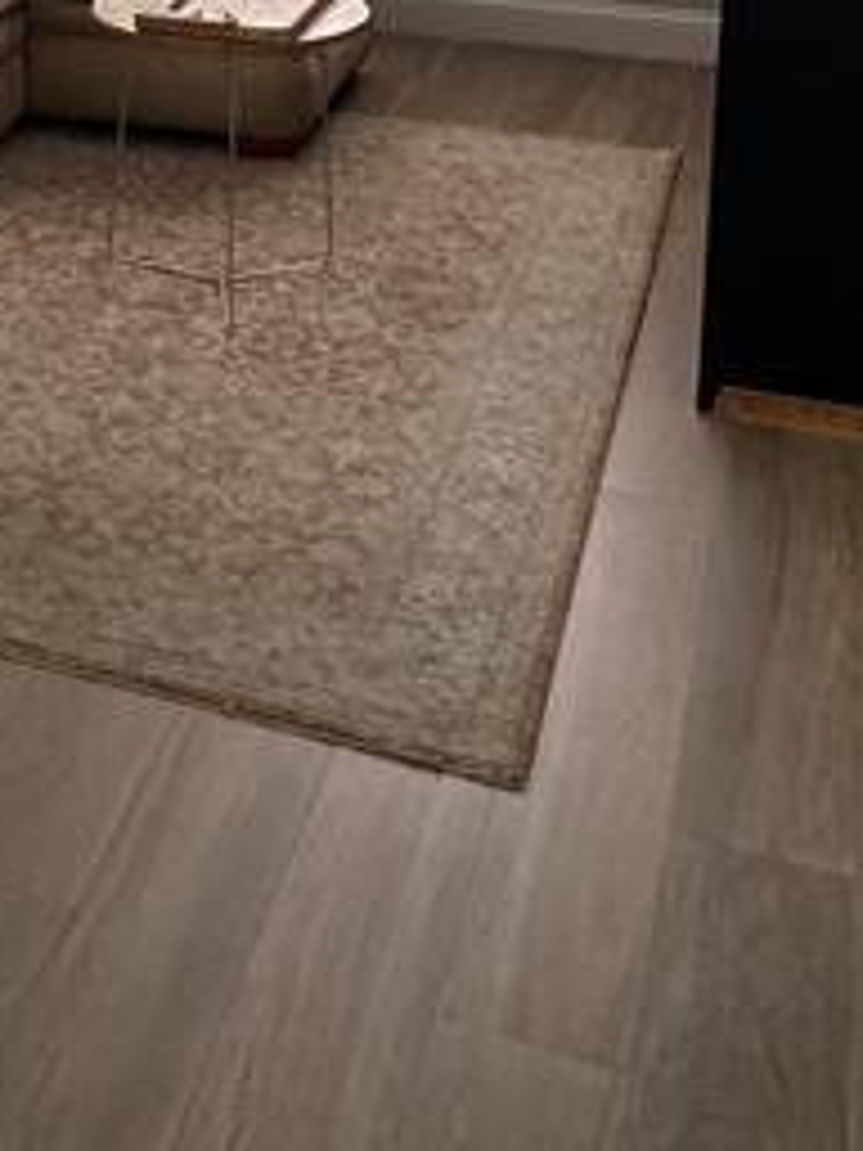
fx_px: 2028
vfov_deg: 29.2
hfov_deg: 22.6
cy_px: -54
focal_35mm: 61
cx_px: -99
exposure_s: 1/60
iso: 250
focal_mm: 4.25
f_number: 1.8
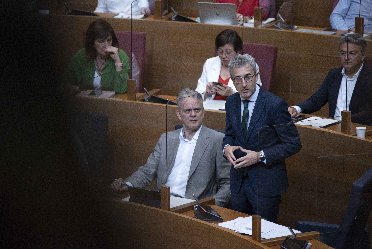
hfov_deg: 9.8
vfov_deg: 6.5
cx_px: 186
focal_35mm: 210
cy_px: 124
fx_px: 2171
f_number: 4
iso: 1600
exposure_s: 1/640
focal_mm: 210
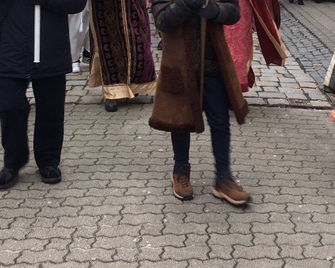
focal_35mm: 64
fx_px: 635
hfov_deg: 29.5
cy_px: -2
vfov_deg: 22.9
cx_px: 204
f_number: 2.2
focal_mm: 4.15
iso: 25
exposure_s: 1/50
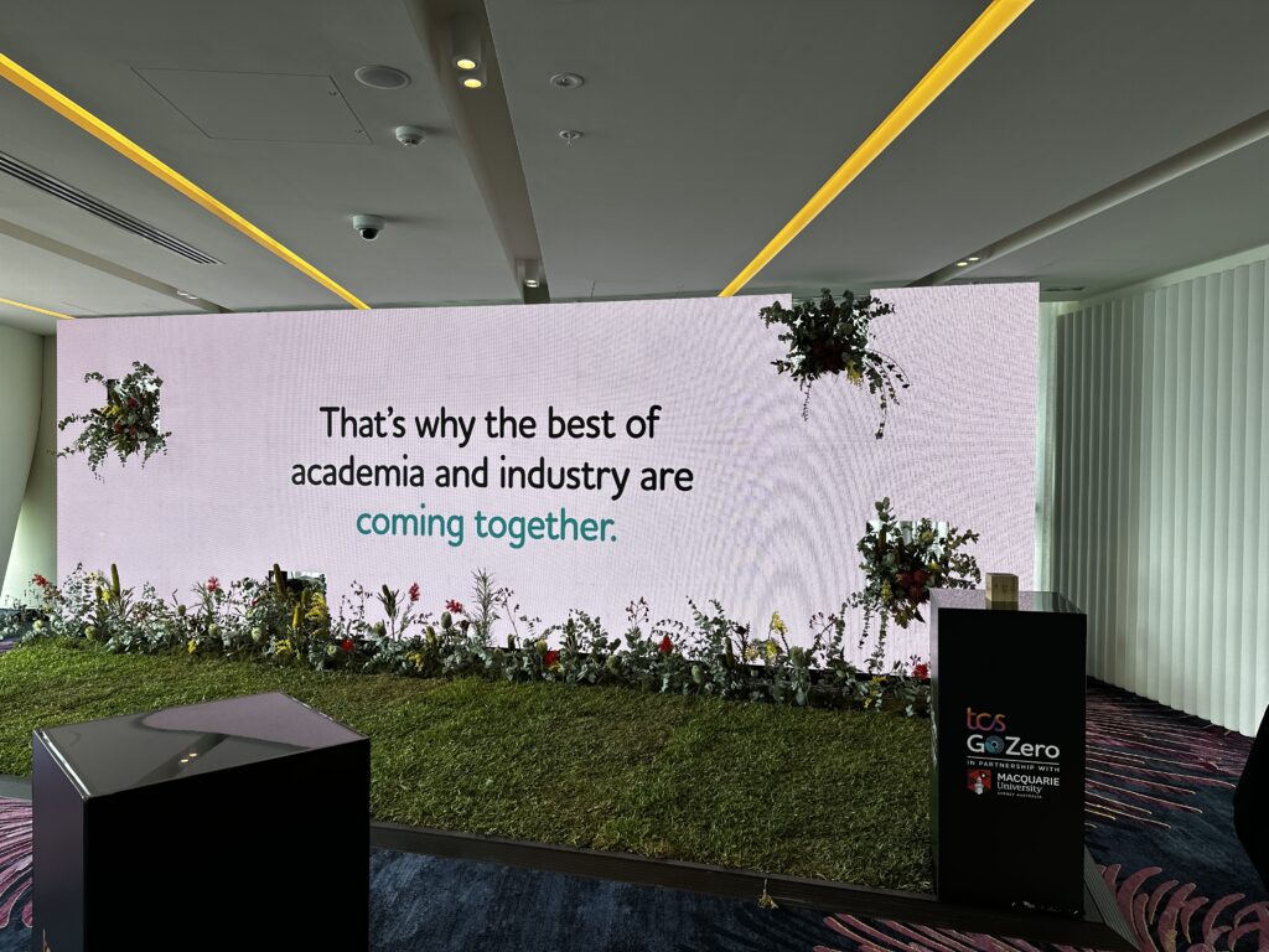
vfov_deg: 56.8
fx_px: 880
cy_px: 476
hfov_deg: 71.6
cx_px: 634
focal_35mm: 24
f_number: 1.78
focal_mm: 6.86
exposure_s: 1/150
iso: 64
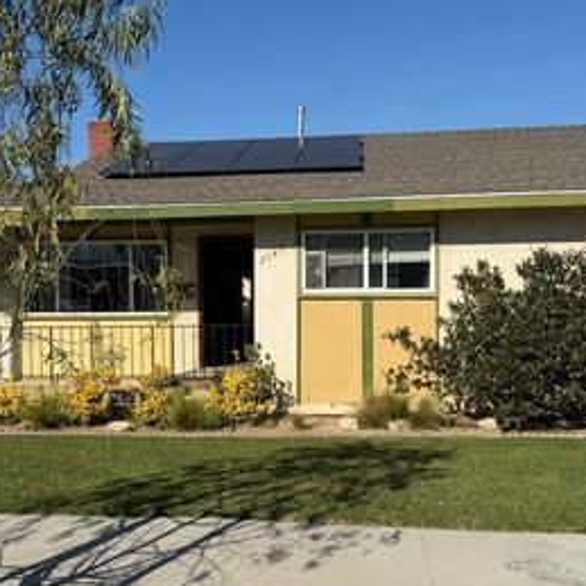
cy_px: 313
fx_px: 785
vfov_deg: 40.9
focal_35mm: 41
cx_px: 262
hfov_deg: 40.9
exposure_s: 1/6173
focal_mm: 6.76
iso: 80
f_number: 1.78
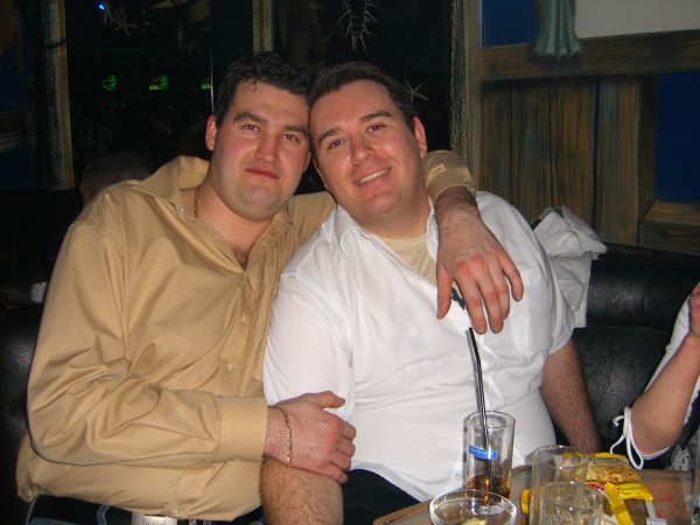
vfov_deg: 37.7
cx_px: 350
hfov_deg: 49.0
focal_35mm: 38
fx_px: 768
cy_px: 262
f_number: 2.8
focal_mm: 7.9
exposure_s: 1/60
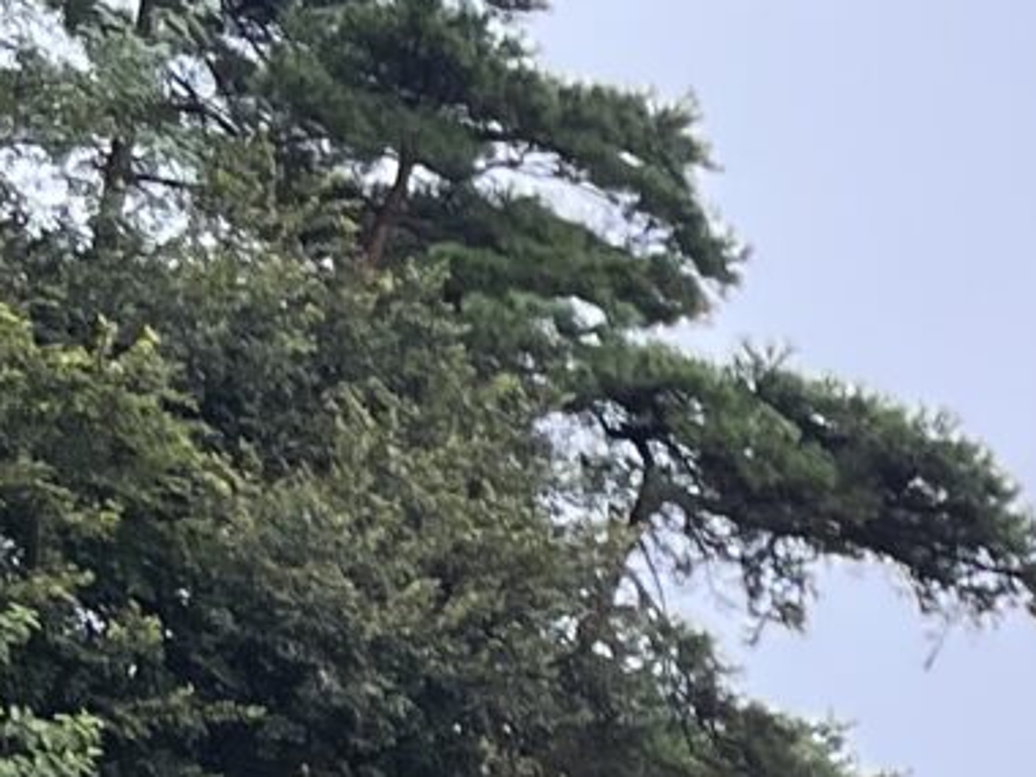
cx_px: 1859
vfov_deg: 7.4
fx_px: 5237
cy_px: 2396
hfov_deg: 10.6
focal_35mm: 175
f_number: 1.6
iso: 50
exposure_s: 1/397
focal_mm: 5.1
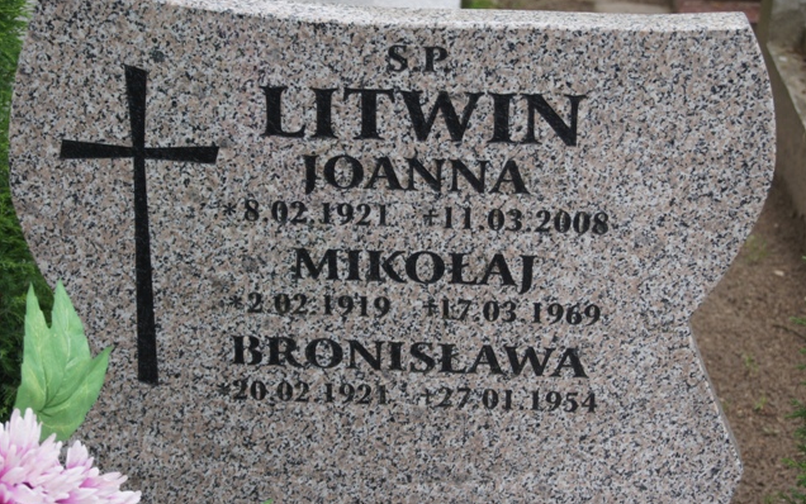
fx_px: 1857
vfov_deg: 15.5
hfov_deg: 24.5
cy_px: 242
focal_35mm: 85
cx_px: 404
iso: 200
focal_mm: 55
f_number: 7.1
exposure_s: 1/160
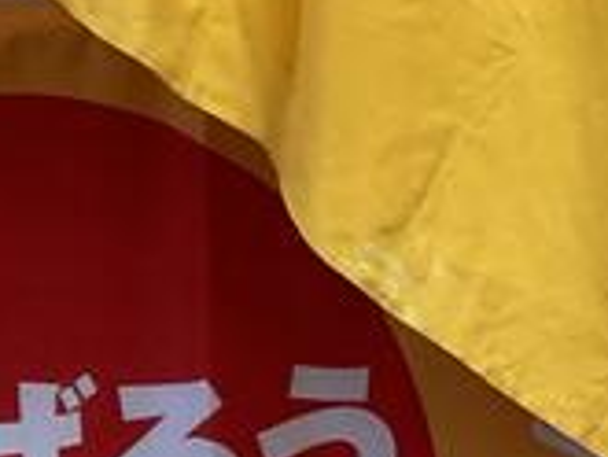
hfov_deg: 9.4
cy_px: -512
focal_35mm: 204
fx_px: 3586
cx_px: 929
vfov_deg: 7.0
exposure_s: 1/60
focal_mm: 4
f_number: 1.8
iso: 64
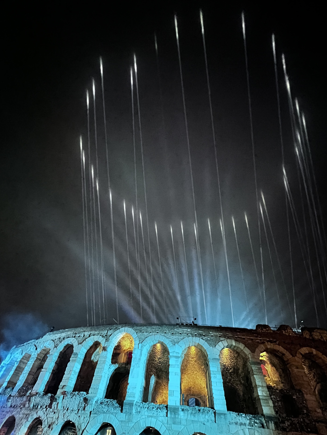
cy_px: 232
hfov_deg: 85.6
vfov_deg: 101.9
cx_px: 158
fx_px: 176
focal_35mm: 14
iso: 1600
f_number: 1.8
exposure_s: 1/25
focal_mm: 1.57
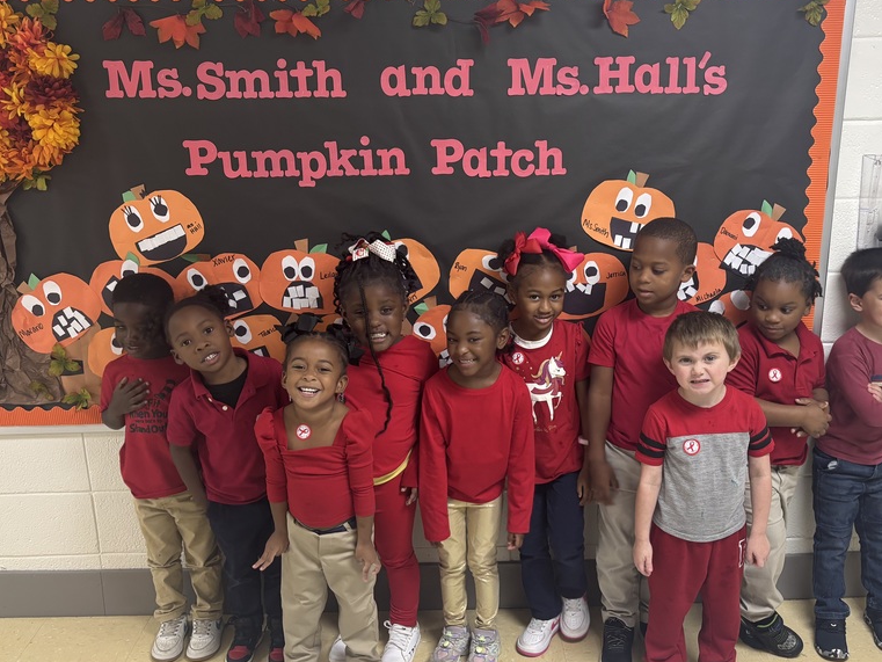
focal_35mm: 35
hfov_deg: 52.5
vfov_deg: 40.7
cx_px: 480
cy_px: 337
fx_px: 892
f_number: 1.6
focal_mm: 5.96
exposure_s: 1/60
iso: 125
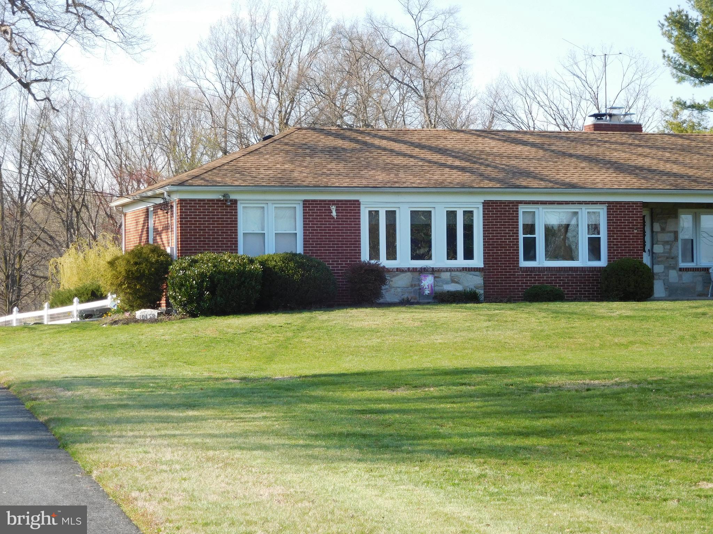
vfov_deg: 14.8
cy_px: 267
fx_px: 2060
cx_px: 356
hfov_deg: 19.6
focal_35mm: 100
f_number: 4.8
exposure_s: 1/250
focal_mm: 17.8
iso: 125
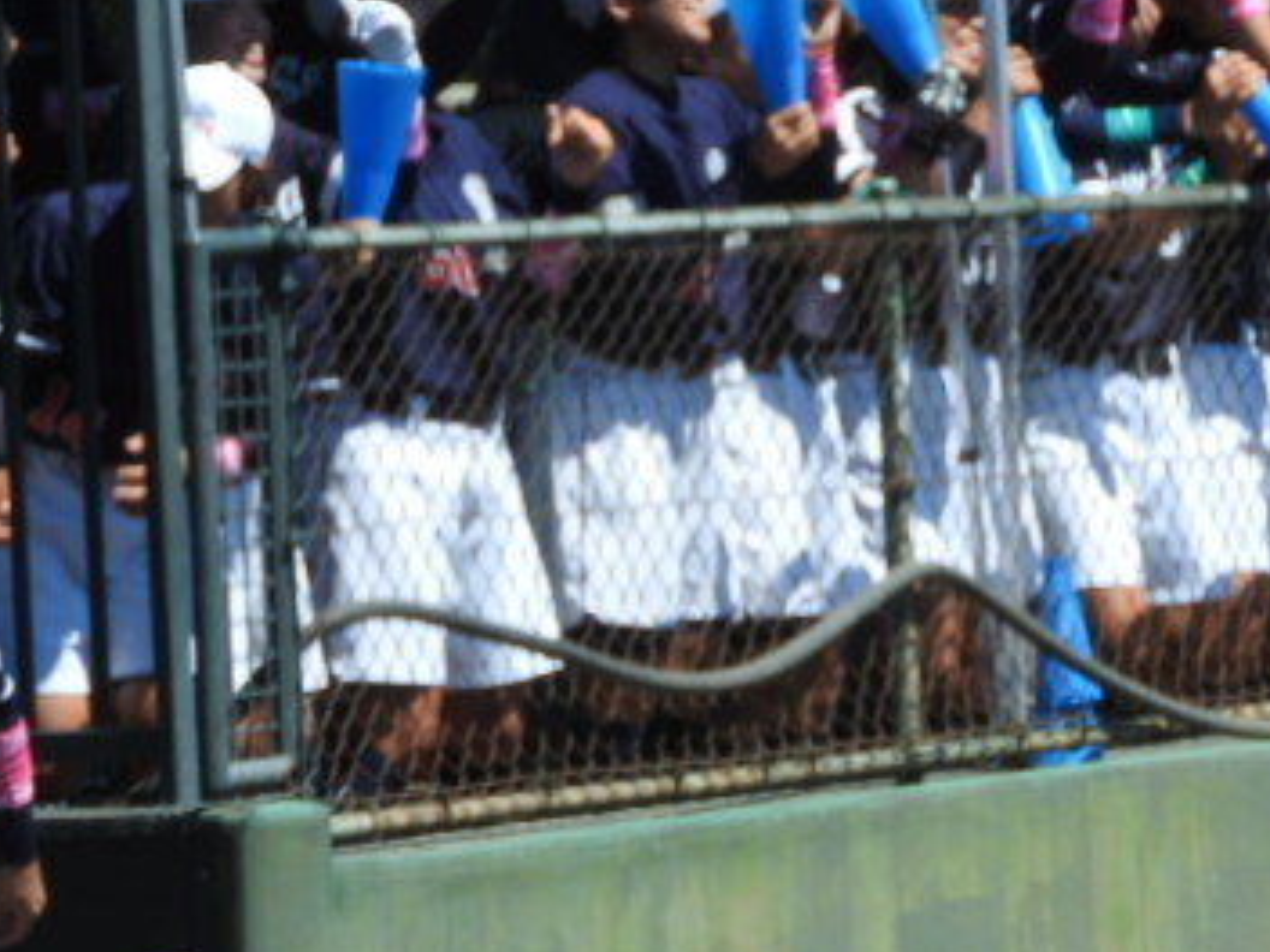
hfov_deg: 4.7
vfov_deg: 3.5
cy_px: 343
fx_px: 15629
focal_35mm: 426
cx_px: 909
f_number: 5.5
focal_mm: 44.8
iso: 100
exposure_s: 1/500
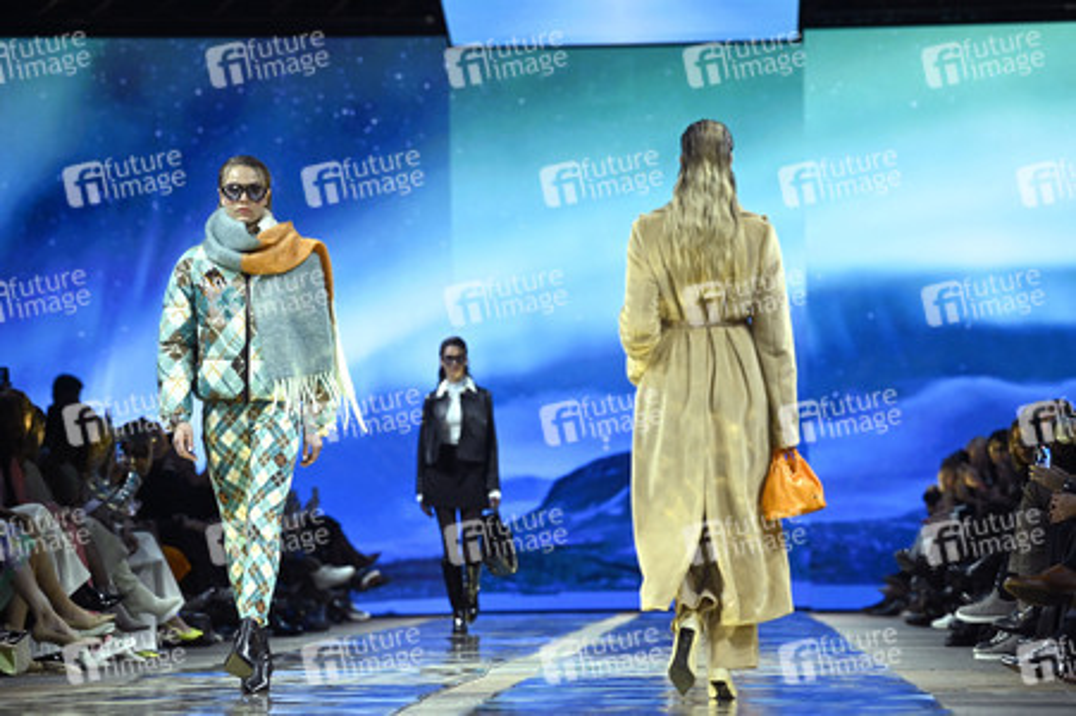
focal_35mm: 200
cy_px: 358
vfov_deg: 6.9
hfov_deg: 10.3
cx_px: 538
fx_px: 5973
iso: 4000
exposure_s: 1/500
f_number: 5
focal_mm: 200
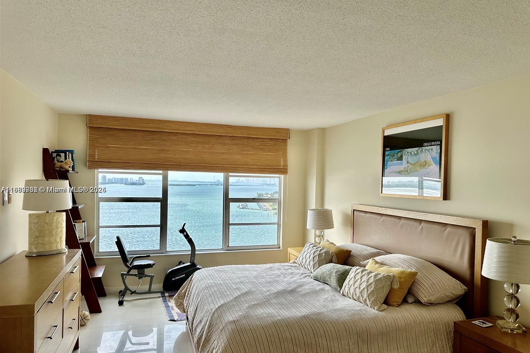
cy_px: 190
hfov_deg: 71.5
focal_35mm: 25
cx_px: 265
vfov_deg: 51.2
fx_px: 368
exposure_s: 1/952
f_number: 1.78
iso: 80
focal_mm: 6.86
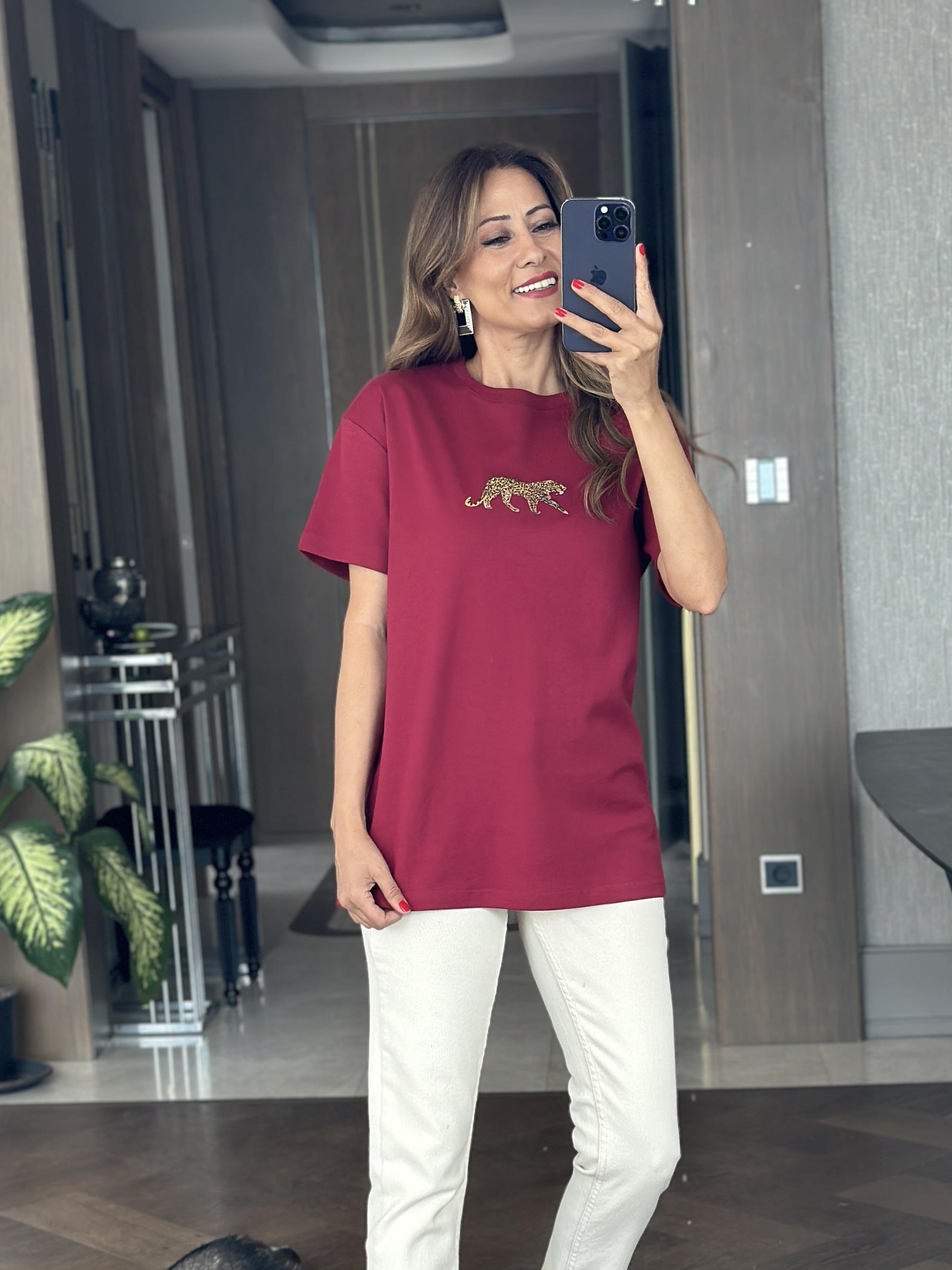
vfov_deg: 26.9
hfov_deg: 20.4
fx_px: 2640
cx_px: 507
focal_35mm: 72
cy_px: 852
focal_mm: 6.86
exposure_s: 1/121
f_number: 1.78
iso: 100
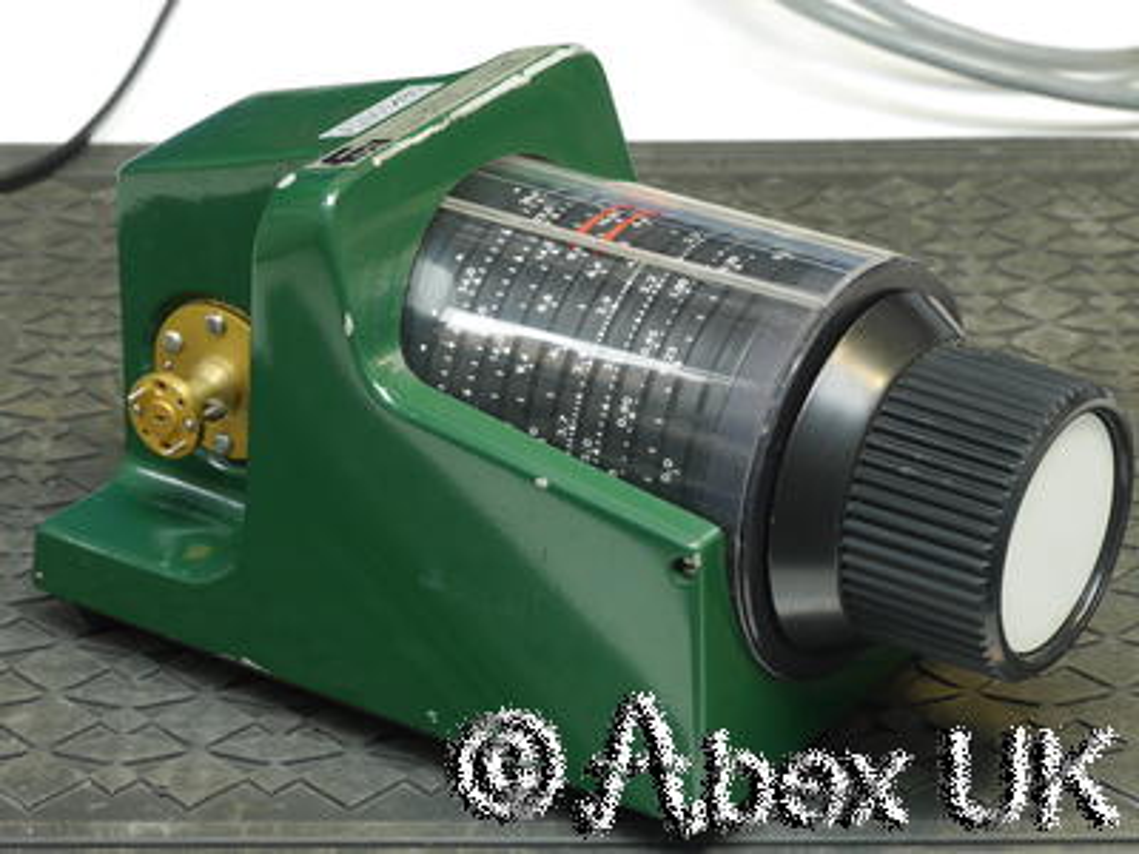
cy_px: 427
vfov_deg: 12.1
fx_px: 4014
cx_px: 570
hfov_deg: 16.1
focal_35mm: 122
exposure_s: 1/4
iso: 400
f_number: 11
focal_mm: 61
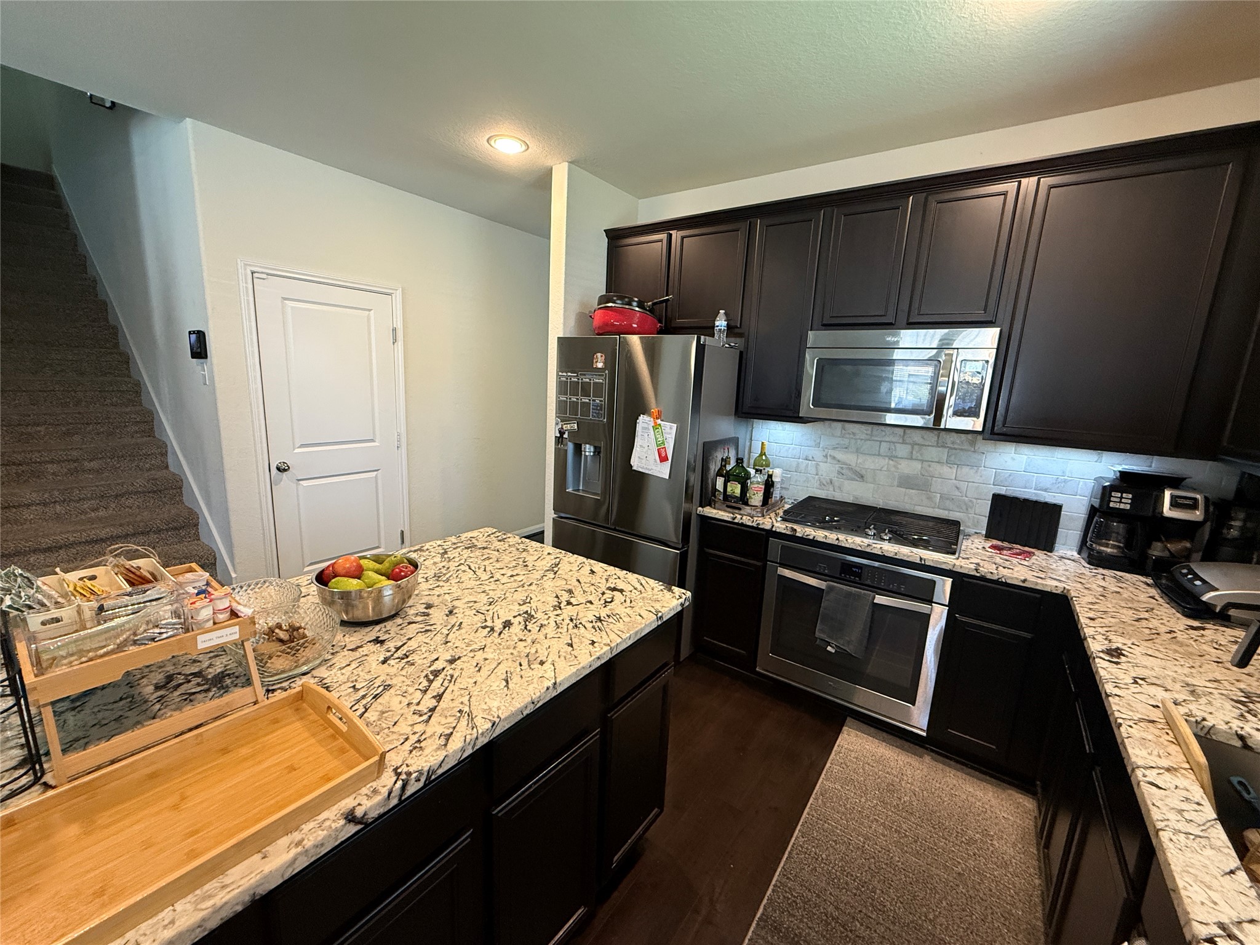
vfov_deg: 85.7
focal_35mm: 14
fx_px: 510
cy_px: 472
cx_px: 630
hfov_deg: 102.1
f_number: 2.2
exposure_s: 1/60
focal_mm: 2.22
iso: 400
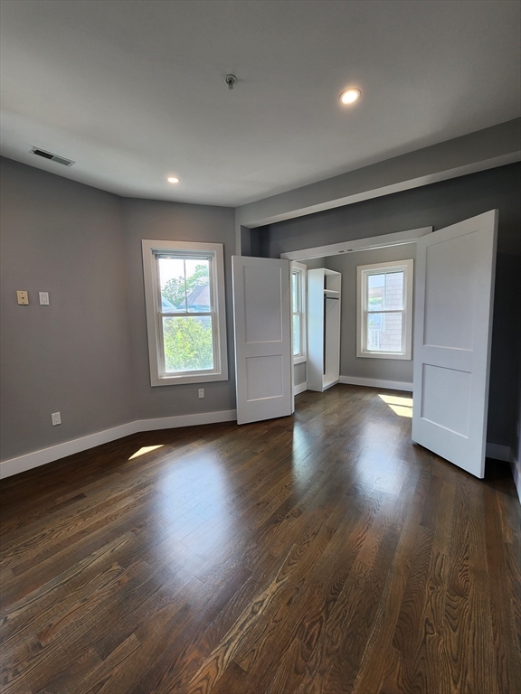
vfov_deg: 106.2
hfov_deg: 89.9
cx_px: 260
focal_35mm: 13
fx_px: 261
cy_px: 347
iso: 50
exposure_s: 1/60
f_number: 2.2
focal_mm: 2.2
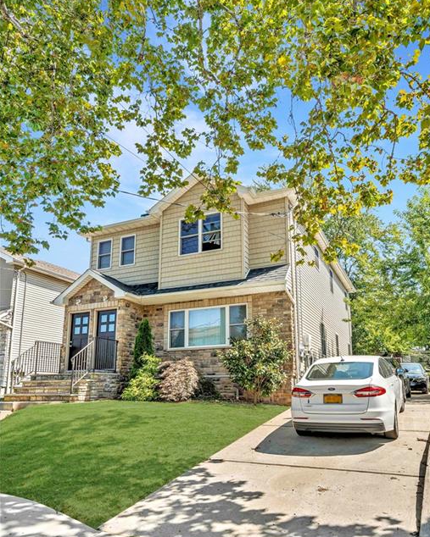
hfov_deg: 56.8
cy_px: 302
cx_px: 216
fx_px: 398
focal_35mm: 25
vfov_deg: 67.9
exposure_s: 1/160
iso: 250
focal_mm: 22
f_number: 10
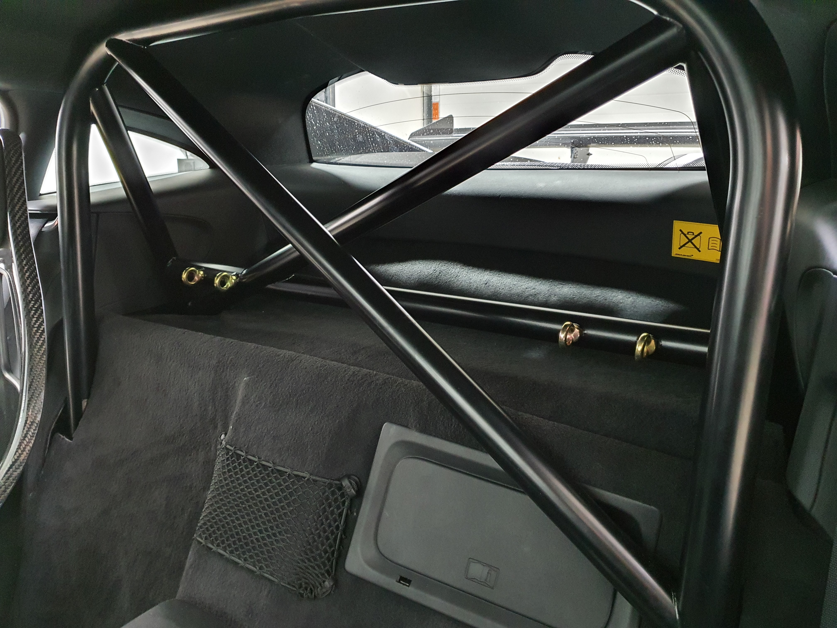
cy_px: 314
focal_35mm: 26
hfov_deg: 67.3
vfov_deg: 53.1
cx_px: 418
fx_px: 629
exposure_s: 1/33
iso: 640
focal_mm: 4.3
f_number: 1.5
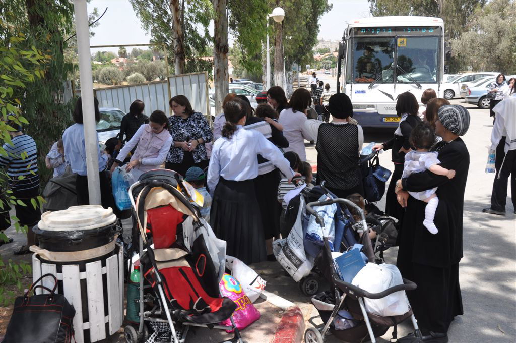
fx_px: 558
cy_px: 172
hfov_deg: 49.6
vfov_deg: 34.1
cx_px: 258
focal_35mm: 39
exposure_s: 1/250
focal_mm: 26
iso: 200
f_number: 8
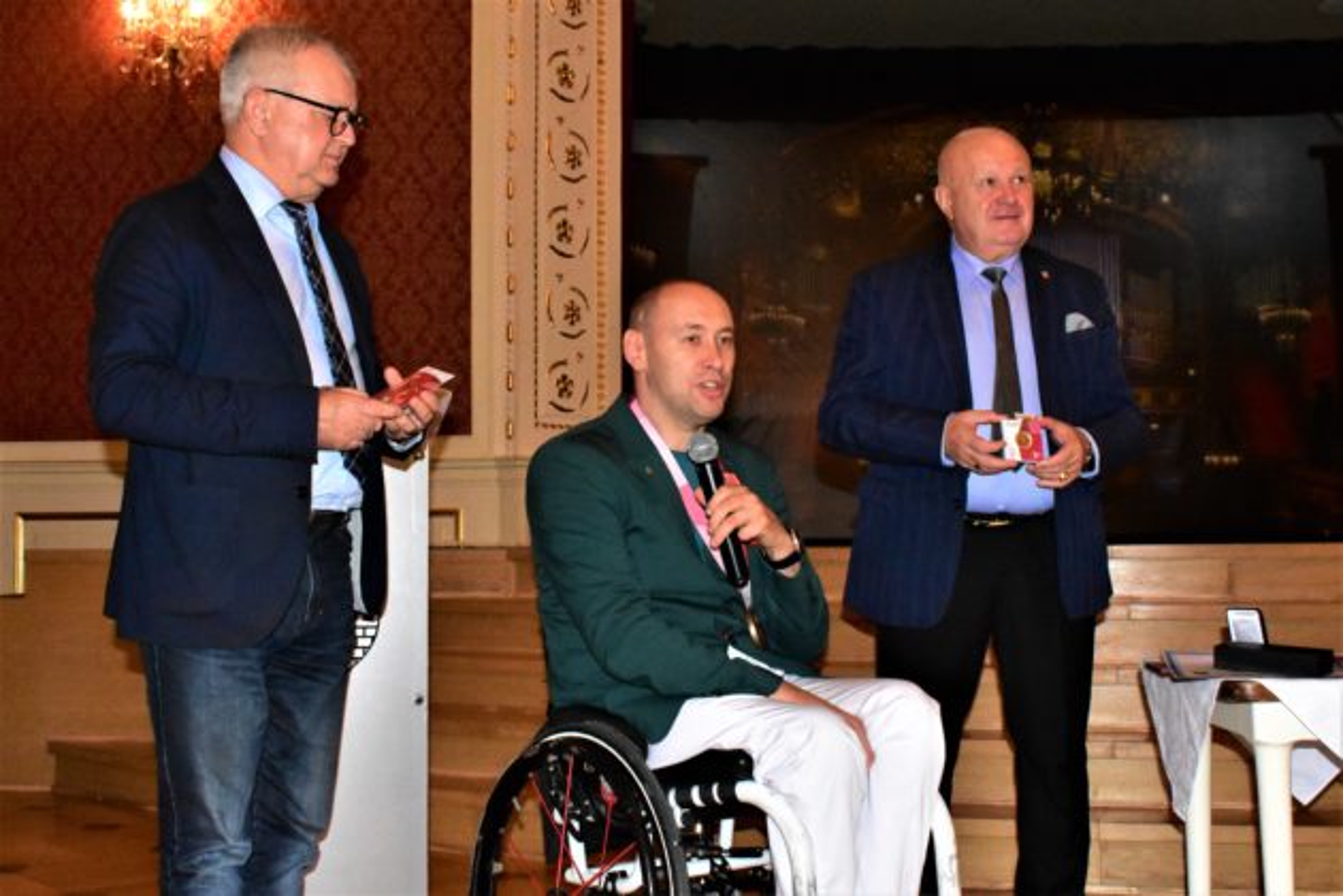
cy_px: 448
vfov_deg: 34.2
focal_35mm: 39
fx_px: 1455
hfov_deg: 49.6
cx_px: 672
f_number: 8
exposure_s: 1/200
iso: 8000
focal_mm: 26
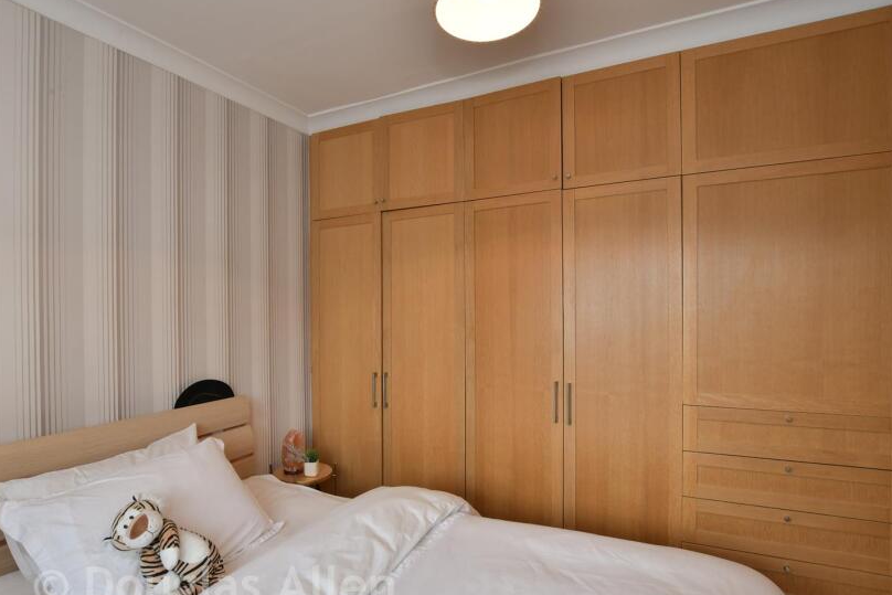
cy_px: 327
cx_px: 401
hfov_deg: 86.6
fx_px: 471
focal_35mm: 19
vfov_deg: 64.4
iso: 320
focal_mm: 10
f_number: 7.1
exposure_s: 1/15
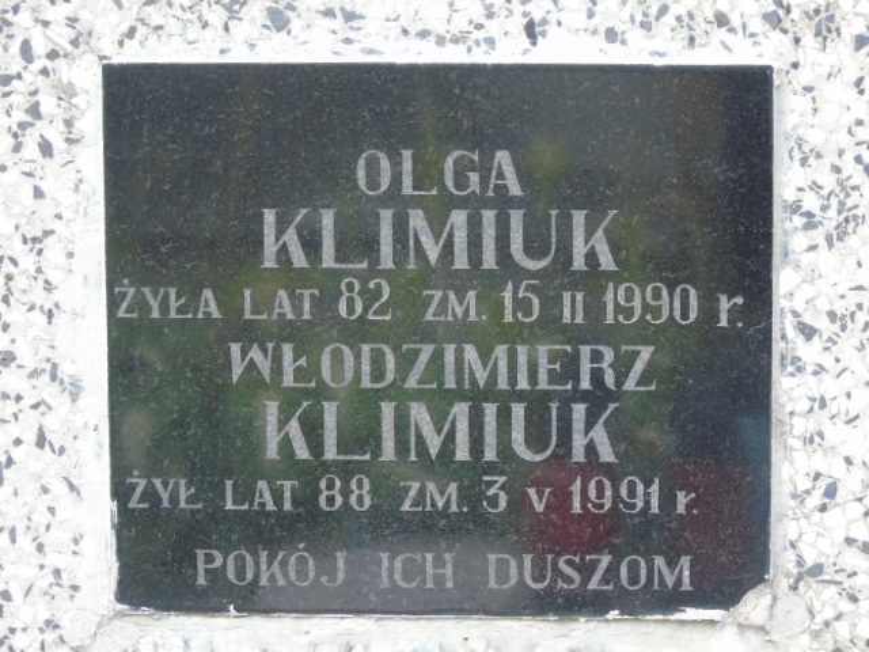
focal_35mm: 186
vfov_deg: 8.0
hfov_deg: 10.6
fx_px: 4669
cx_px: 434
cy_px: 326
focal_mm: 33
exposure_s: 1/125
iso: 400
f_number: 5
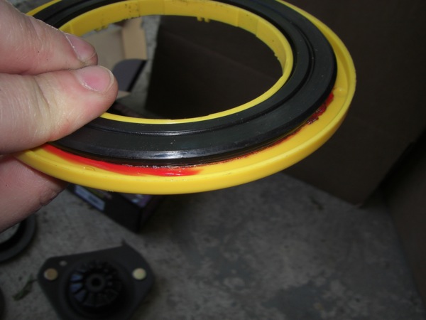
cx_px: 213
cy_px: 160
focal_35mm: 38
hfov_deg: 49.0
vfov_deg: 37.7
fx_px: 468
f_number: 4.6
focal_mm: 6.3
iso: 64
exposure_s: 1/60
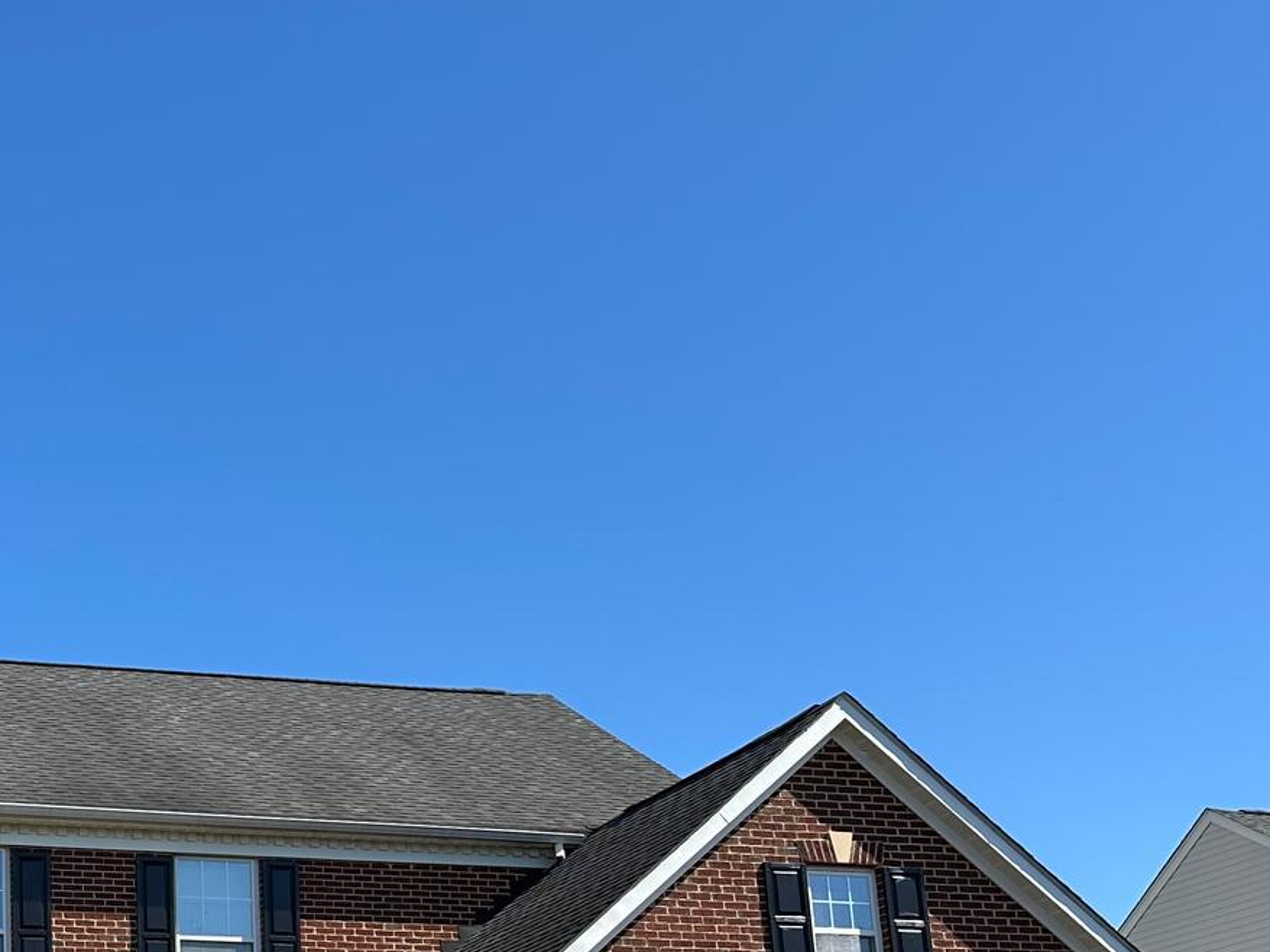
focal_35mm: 56
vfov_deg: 25.0
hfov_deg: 32.6
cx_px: 126
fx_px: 2054
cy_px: 919
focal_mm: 6.86
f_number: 1.78
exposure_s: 1/2967
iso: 80
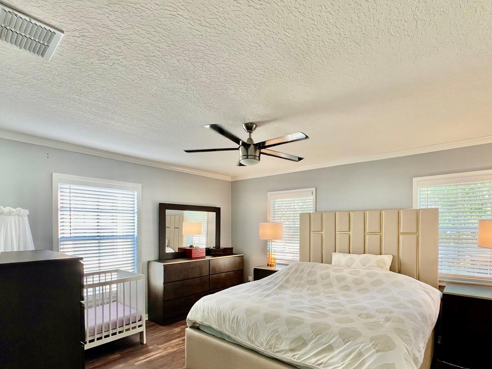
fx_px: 242
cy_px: 232
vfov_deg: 73.4
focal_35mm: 17
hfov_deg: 90.2
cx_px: 289
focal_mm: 1.57
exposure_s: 1/120
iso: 250
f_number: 1.8
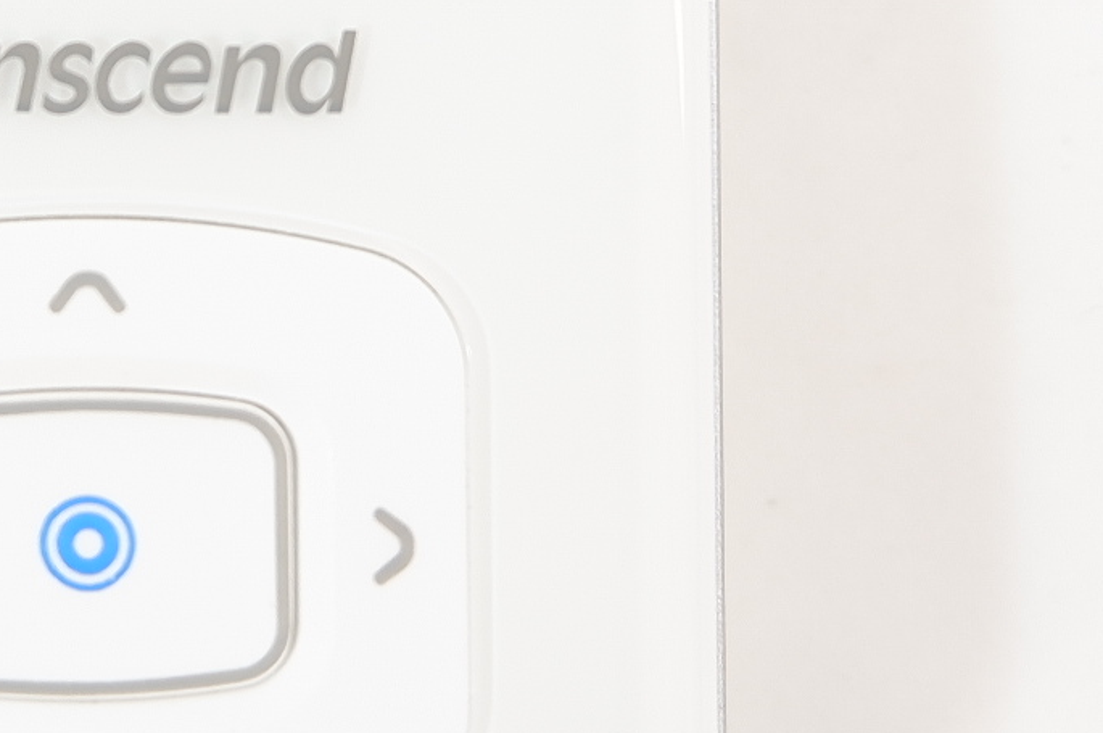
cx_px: 55
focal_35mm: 101
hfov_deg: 19.7
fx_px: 3091
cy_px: 8
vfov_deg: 13.3
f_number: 3.5
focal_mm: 15
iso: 200
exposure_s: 1/56
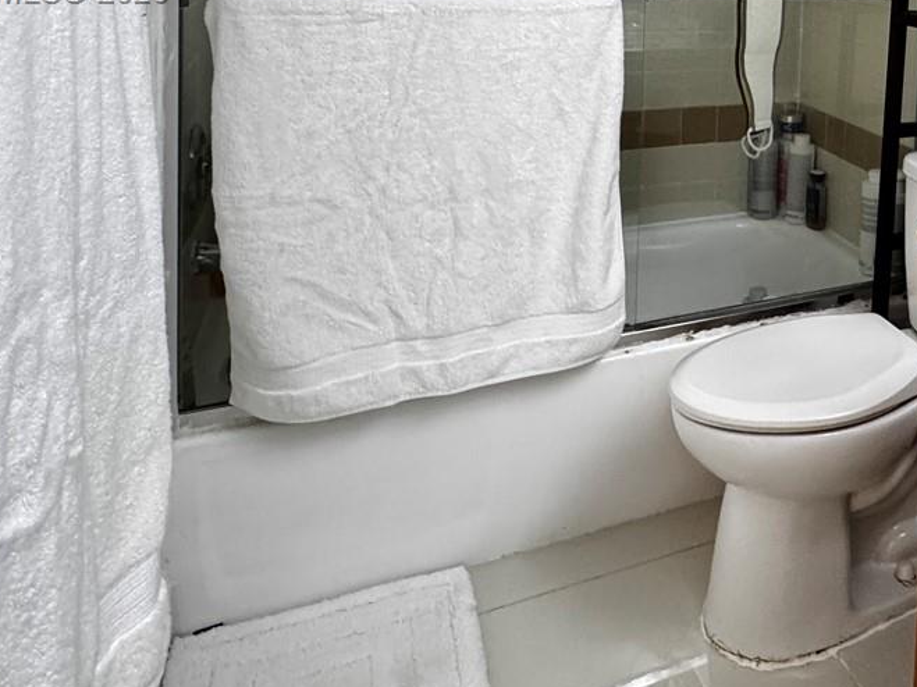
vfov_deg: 37.2
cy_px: -7
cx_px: 847
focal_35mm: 34
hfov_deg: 47.7
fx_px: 901
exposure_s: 1/60
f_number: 2.2
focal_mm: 2.22
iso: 500
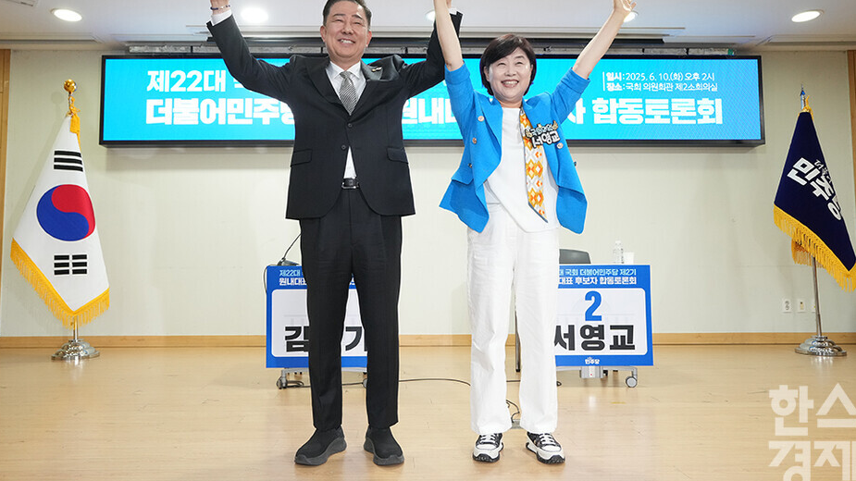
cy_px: 213
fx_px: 567
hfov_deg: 74.1
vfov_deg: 45.9
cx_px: 430
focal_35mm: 25
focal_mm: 23
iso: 3200
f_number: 5.6
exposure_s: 1/125
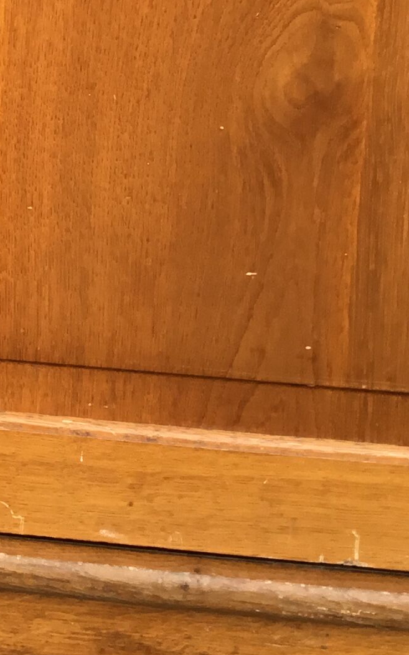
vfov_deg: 19.7
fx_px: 1820
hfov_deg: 12.0
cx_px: -271
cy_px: -14
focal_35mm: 102
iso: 25
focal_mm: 3.3
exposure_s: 1/100
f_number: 2.4
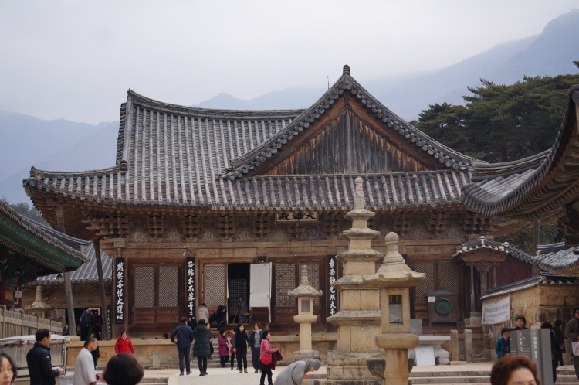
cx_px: 290
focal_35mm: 82
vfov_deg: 16.5
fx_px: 1325
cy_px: 192
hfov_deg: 24.6
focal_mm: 55
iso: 125
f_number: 4.5
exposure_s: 1/100
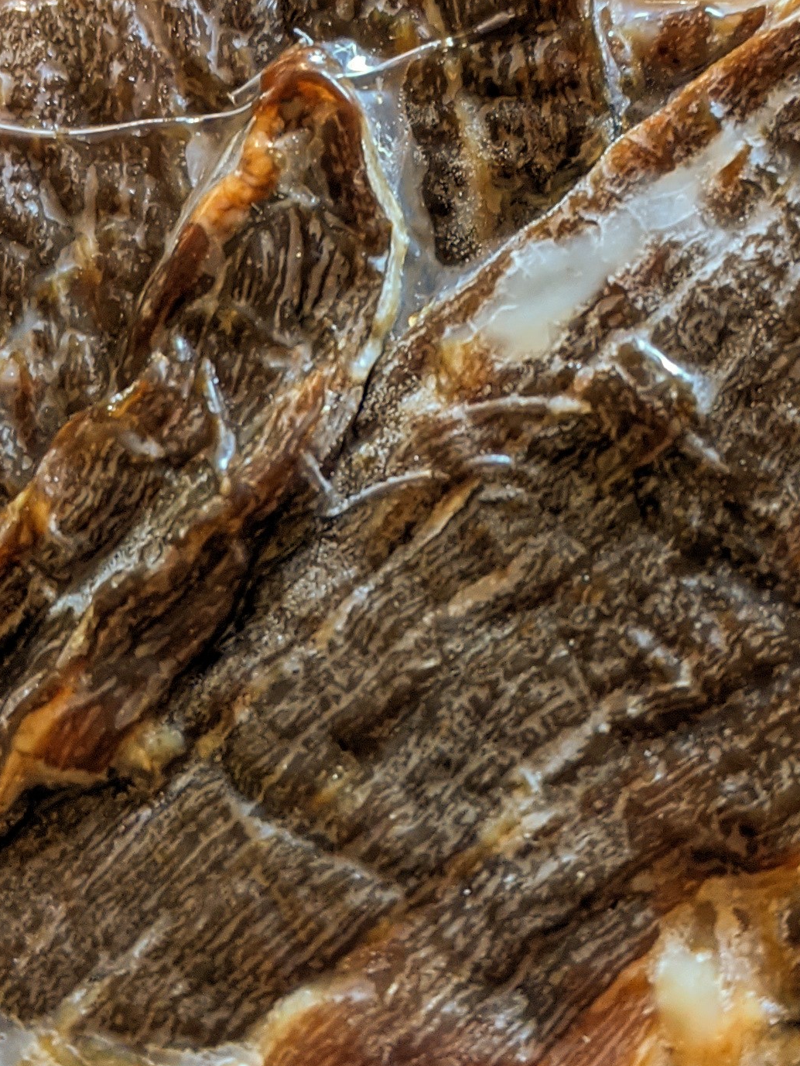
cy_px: 405
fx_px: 2434
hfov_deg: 18.6
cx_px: 510
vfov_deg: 24.6
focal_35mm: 79
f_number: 1.73
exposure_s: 1/24
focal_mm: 4.38
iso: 77
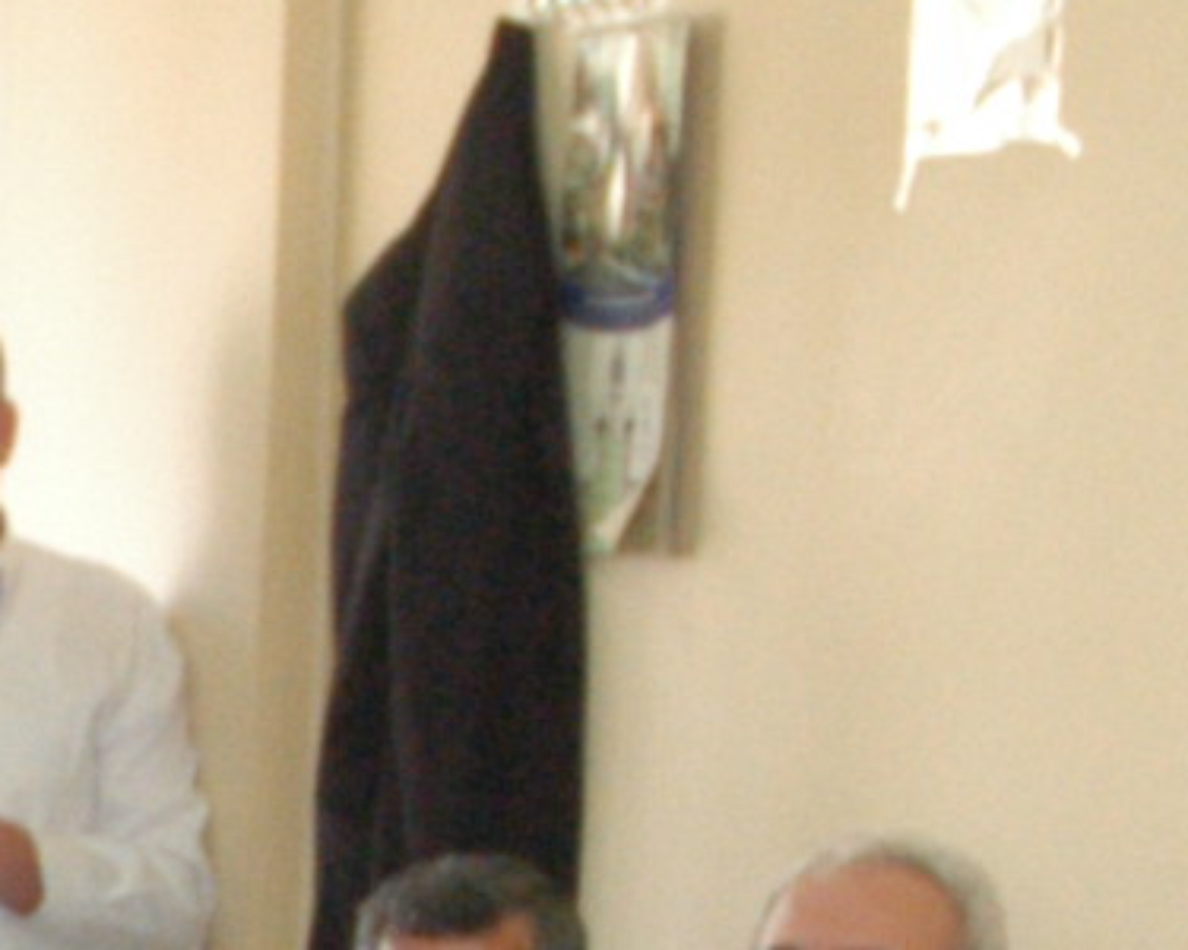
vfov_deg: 6.0
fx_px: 8720
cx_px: -513
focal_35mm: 248
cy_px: 2039
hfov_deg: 7.7
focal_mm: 22
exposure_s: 1/90
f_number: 4.8
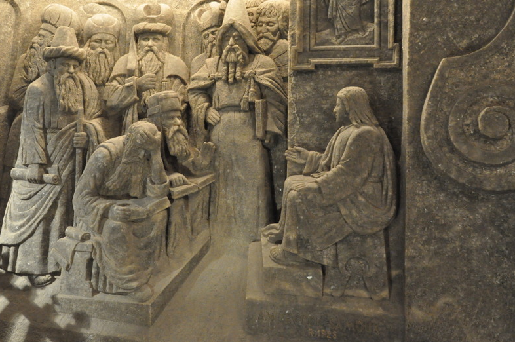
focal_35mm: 43
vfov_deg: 30.9
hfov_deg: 45.2
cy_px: 123
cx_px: 202
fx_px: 614
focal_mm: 22
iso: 3200
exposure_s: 1/25
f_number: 5
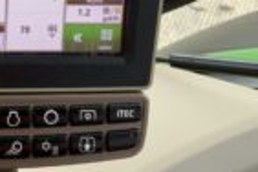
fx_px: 552
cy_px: -16
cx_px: -27
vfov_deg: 17.1
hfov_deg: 24.5
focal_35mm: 77
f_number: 1.8
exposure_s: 1/122
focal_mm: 3
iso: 32
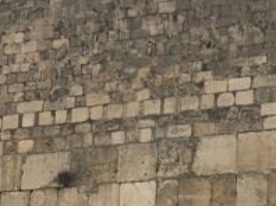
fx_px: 1195
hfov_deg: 13.0
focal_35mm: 150
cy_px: 242
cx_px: 269
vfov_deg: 9.7
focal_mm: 4.15
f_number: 2.2
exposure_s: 1/2198
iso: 25
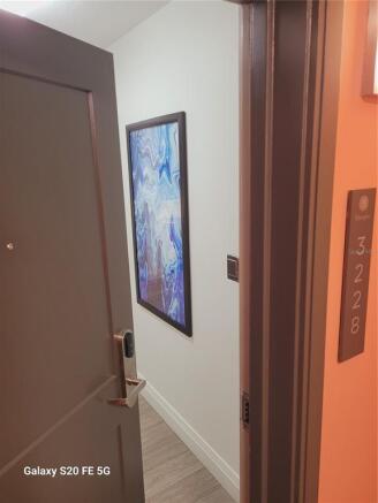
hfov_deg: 53.1
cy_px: 252
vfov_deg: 67.3
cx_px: 189
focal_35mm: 26
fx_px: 378
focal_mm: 5.4
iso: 200
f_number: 1.8
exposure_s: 1/60
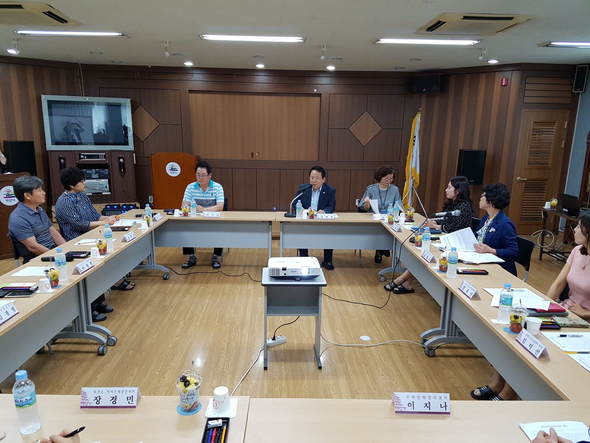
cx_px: 295
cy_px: 222
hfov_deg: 67.3
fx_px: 443
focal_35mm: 26
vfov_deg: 53.1
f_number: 1.7
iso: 160
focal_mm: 4.2
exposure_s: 1/60
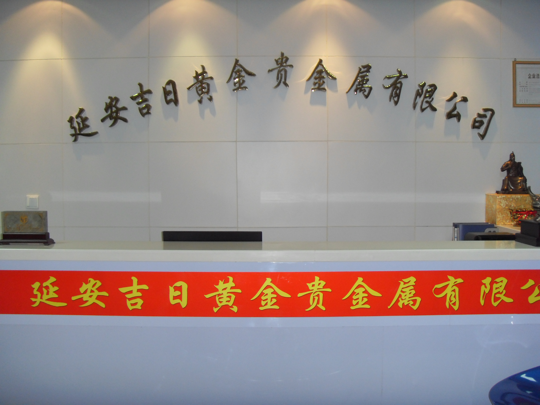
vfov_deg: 36.8
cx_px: 270
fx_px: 608
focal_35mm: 39
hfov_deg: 47.9
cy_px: 202
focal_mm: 6.6
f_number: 3.5
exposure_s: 1/45
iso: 200
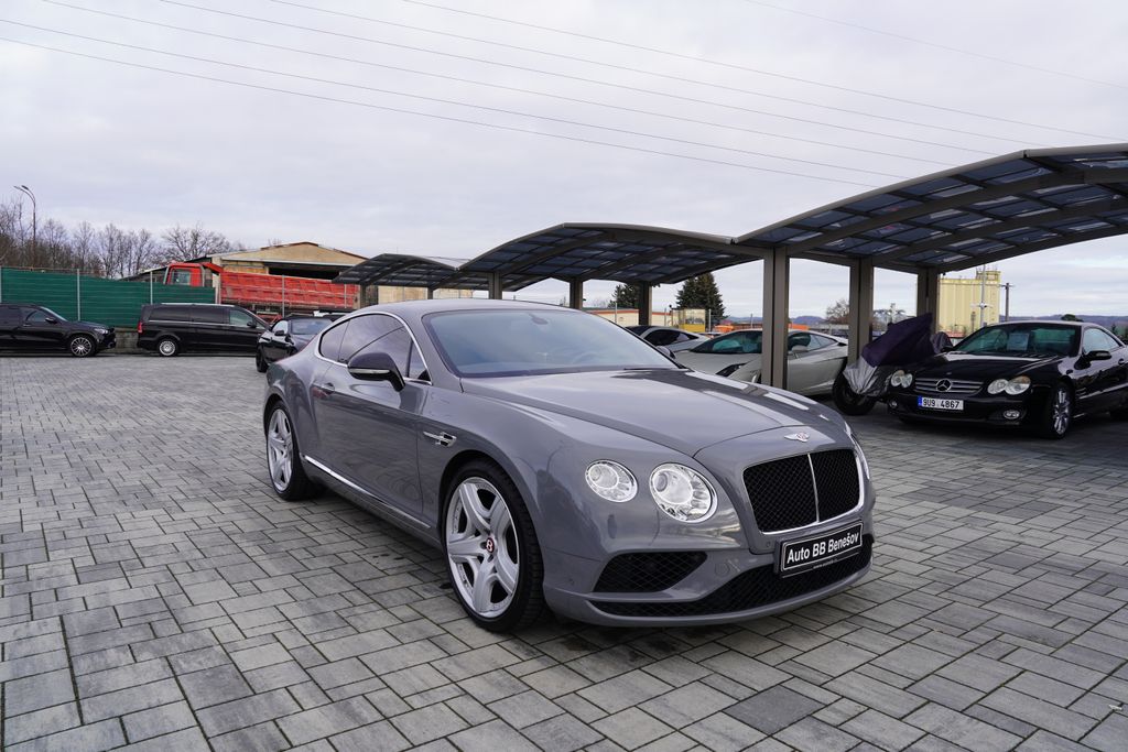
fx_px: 752
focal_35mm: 24
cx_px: 564
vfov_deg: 53.1
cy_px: 376
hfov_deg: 73.7
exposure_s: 1/100
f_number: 7.1
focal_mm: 24
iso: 100
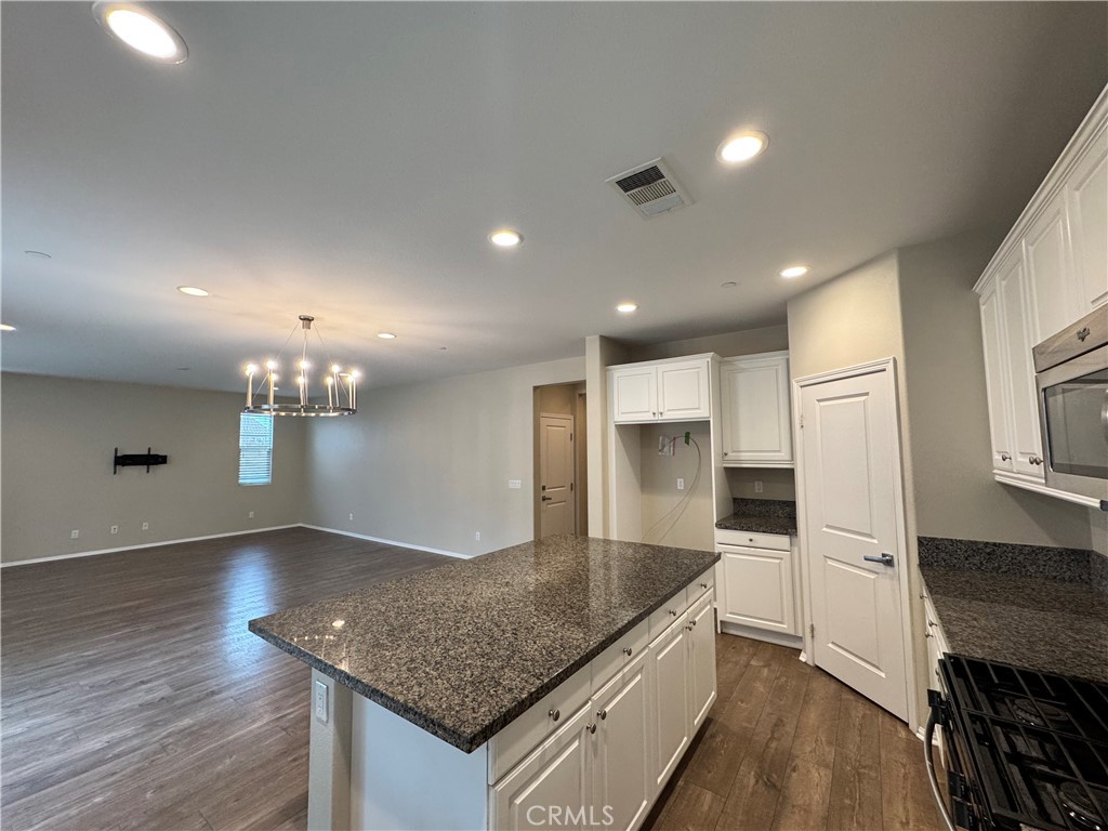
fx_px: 448
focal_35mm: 14
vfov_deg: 85.7
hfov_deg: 102.1
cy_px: 416
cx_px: 554
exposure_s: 1/120
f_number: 2.2
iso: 200
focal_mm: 2.22
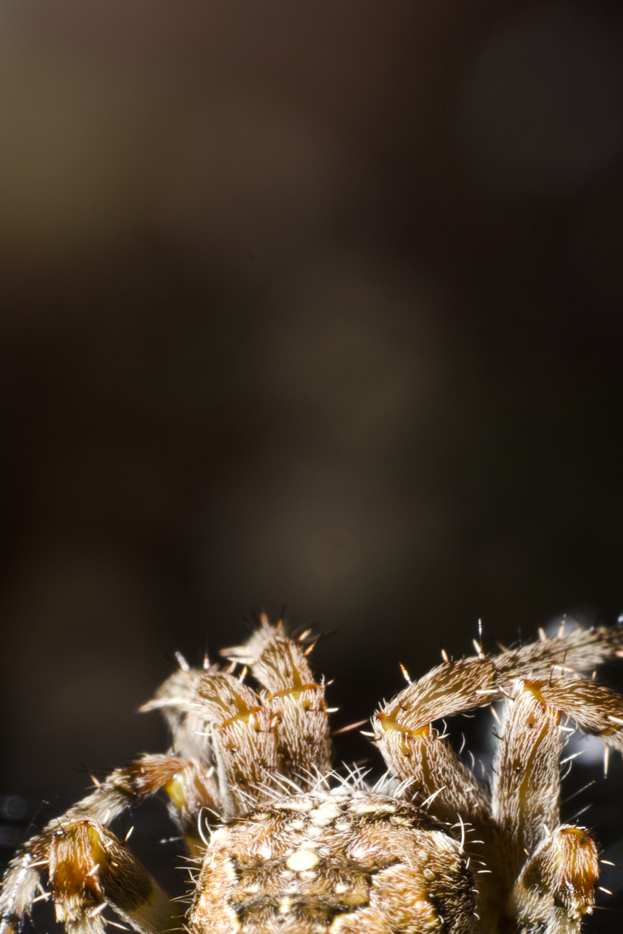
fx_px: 4205
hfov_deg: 8.5
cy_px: 729
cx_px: 454
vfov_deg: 12.6
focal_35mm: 162
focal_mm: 50
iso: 100
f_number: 14
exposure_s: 1/250
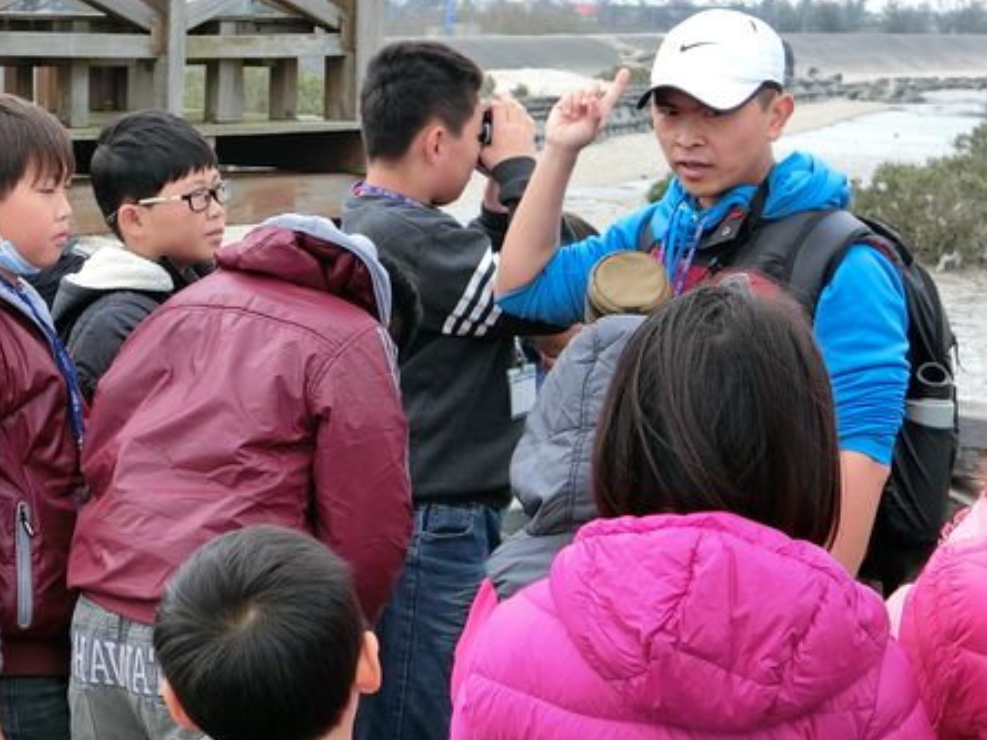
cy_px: 402
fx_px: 2566
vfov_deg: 16.4
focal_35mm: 90
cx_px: 296
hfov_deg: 21.7
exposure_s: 1/320
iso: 80
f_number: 3.7
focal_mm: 11.1
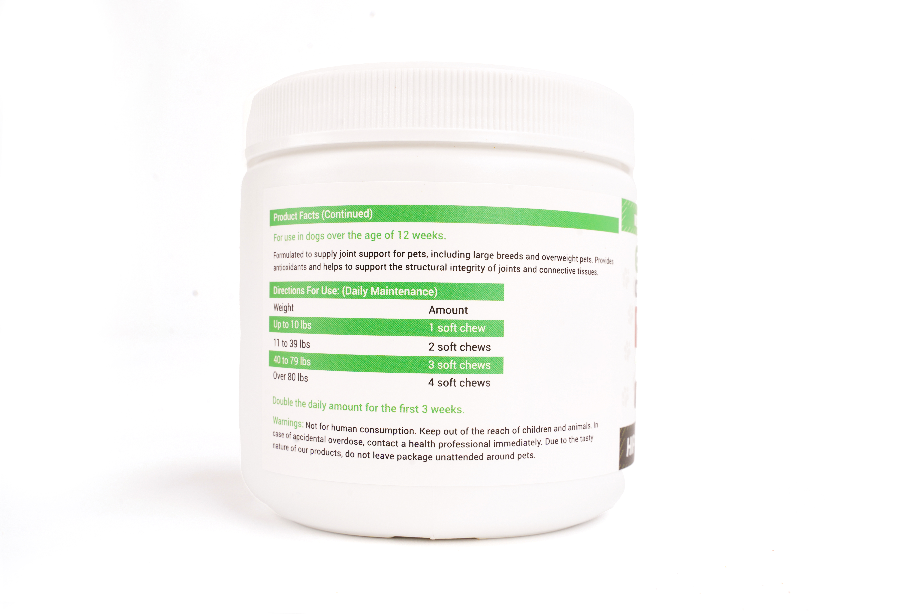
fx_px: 948
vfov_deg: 35.9
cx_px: 467
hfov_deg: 51.9
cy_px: 305
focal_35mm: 37
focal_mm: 36
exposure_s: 1/80
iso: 100
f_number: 14
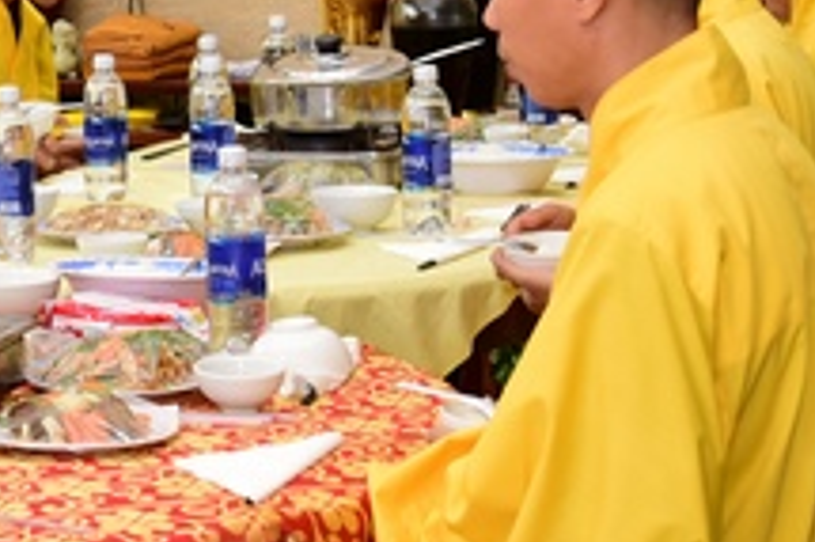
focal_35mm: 106
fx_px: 2398
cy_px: 174
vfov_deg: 12.9
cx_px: -102
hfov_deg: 18.5
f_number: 5
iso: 640
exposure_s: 1/60
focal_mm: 35
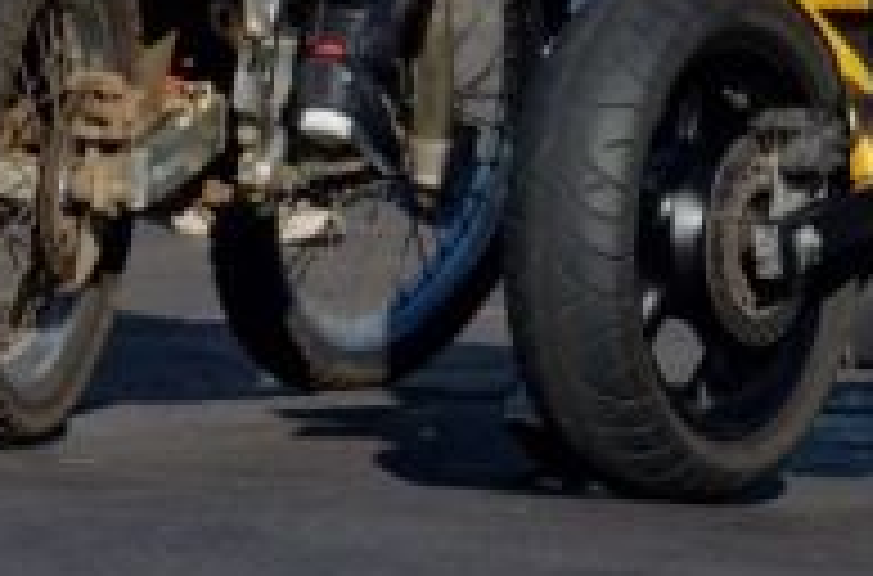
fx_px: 28474
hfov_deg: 1.8
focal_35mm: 1178
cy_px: -441
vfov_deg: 1.2
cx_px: 1786
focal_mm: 190
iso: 250
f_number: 11
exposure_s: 1/640
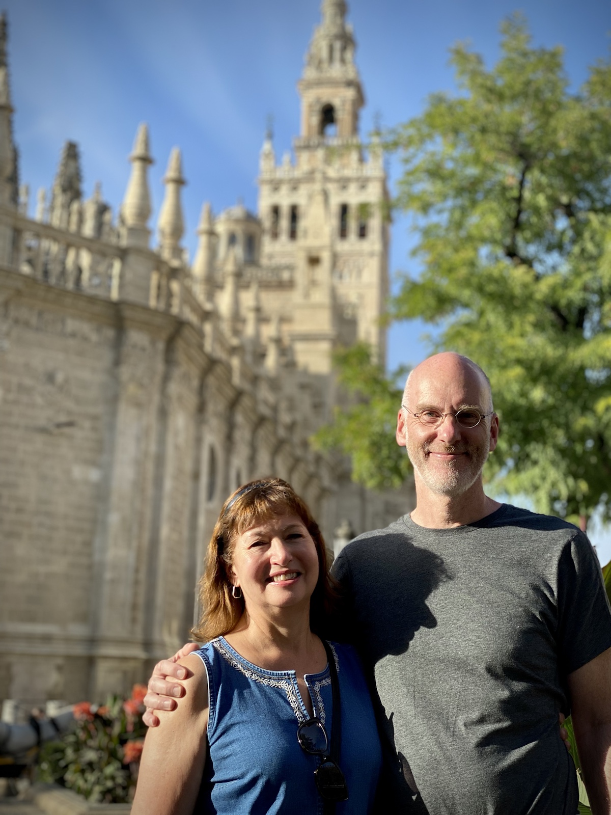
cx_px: 306
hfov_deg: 28.0
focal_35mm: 52
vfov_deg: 36.8
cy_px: 408
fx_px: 1224
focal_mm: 6
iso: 20
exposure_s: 1/872
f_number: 2
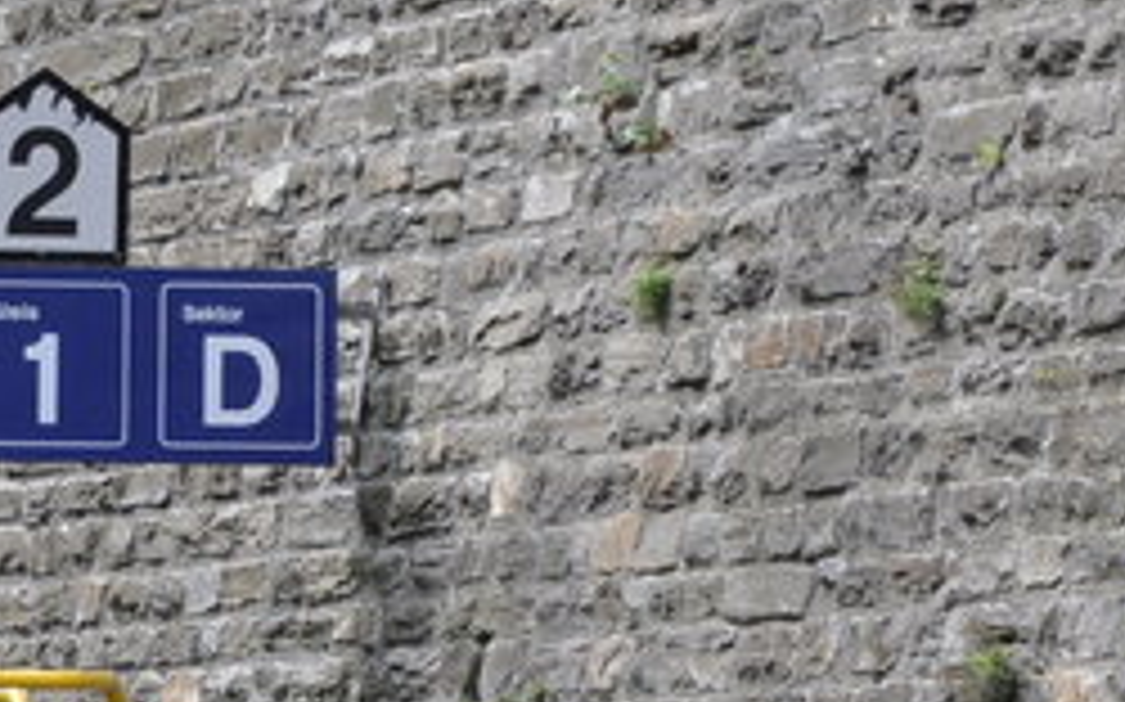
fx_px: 16869
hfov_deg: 3.8
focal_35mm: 550
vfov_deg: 2.4
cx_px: -945
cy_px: 830
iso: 640
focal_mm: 75
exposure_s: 1/320
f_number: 9
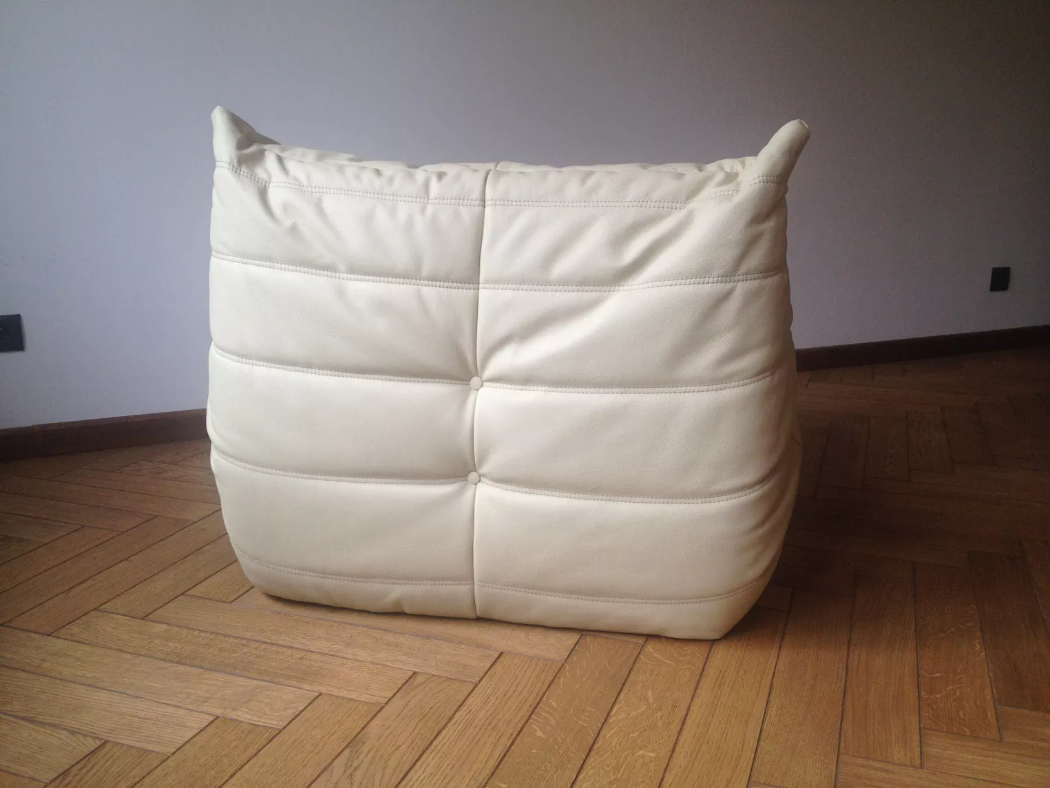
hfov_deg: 52.6
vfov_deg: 40.7
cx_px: 525
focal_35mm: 35
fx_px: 1062
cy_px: 394
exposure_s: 1/120
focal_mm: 4.28
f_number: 2.4
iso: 80
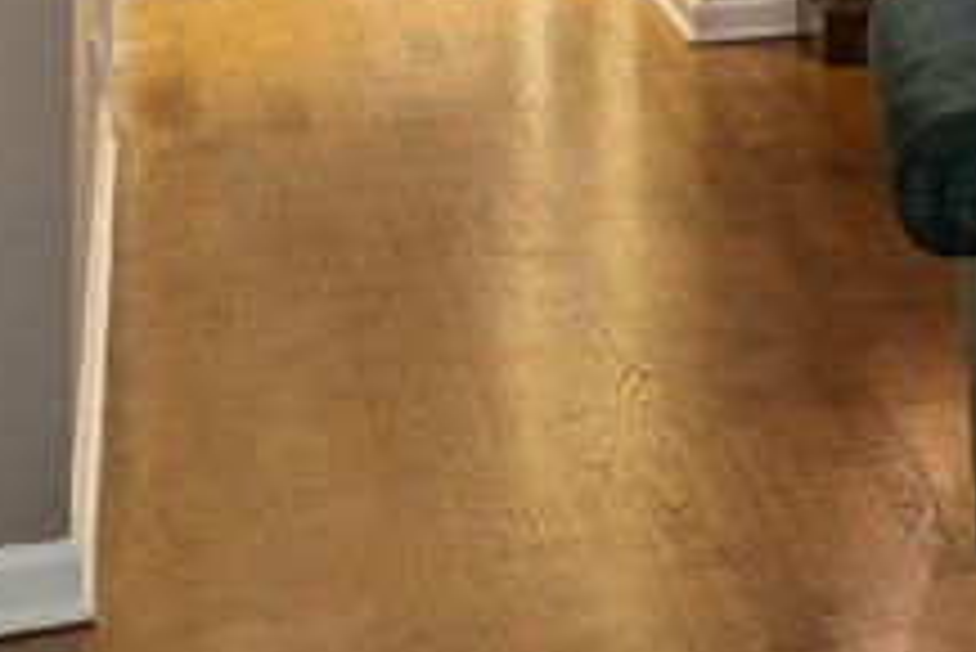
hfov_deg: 10.6
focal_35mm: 131
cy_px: -193
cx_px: 2964
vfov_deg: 10.3
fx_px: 3547
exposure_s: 1/8
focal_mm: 17.5
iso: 200
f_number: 8
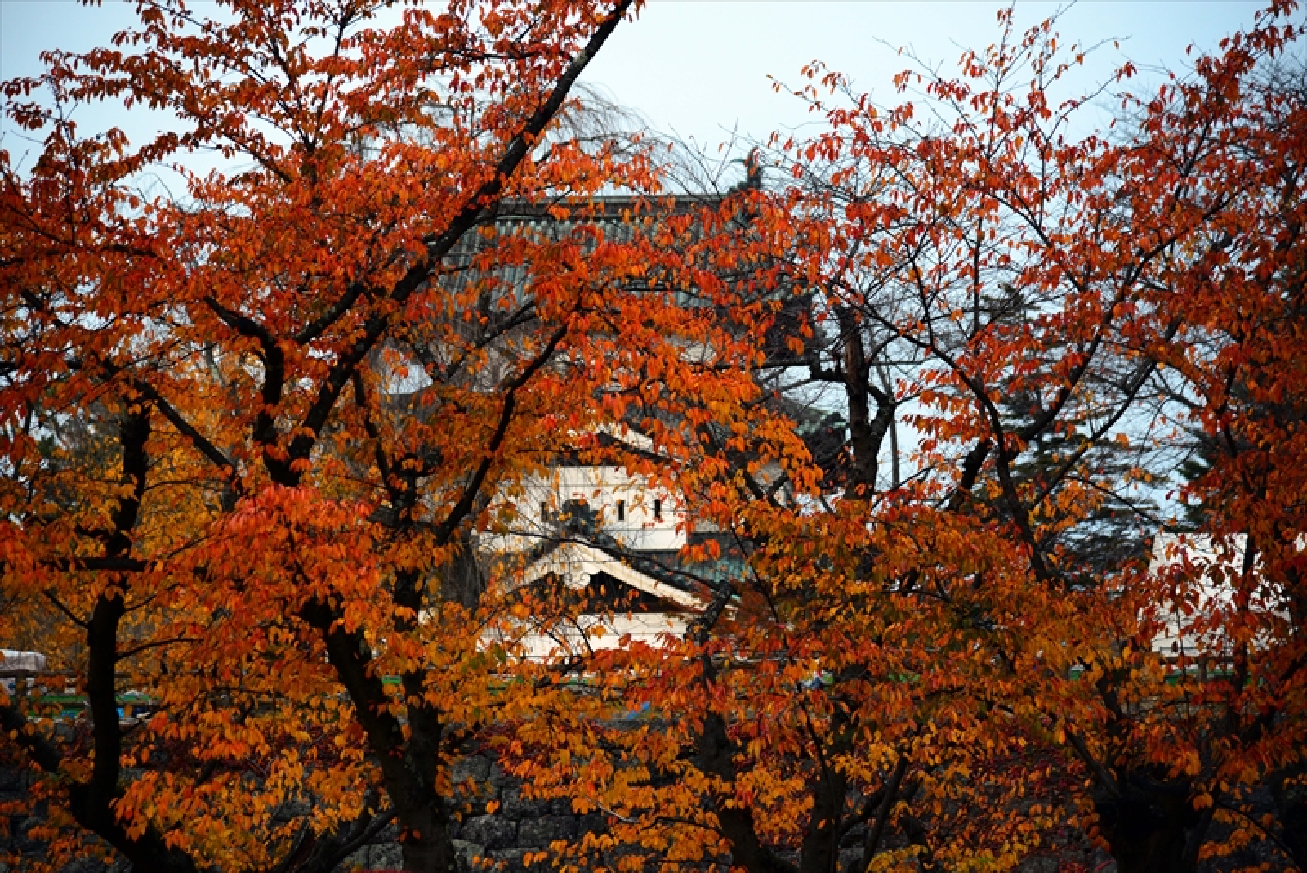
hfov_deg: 17.1
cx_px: 654
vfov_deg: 11.4
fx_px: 4358
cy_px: 436
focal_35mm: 120
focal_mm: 120
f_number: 4
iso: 800
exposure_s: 1/2500
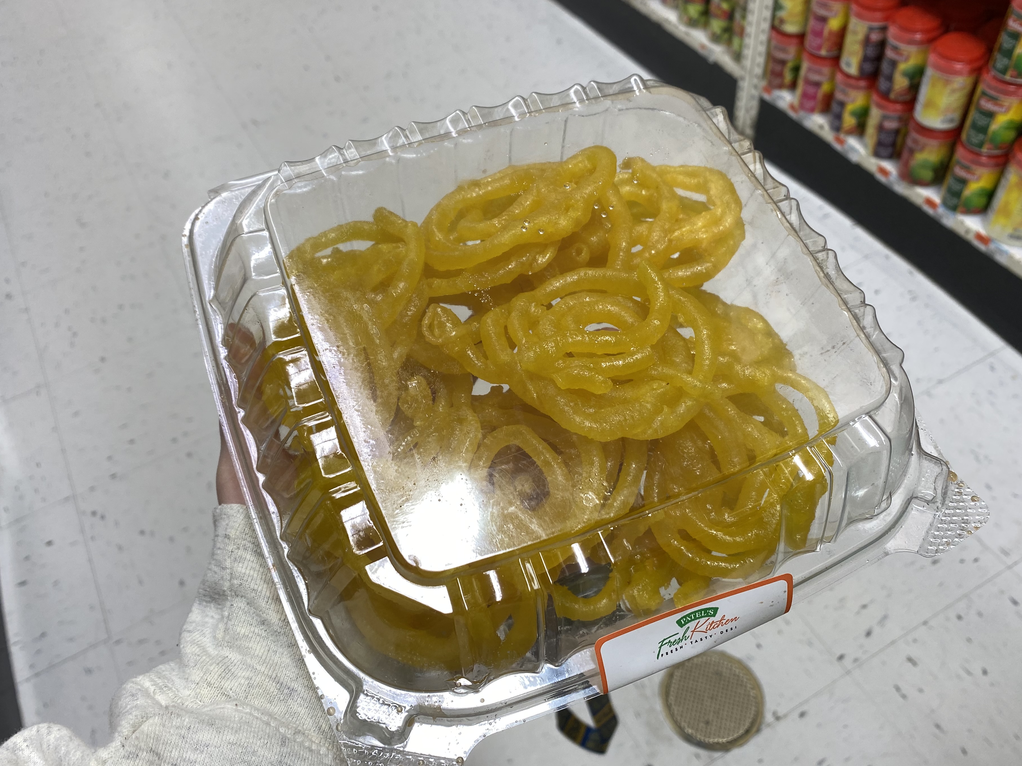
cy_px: 362
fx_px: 856
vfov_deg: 48.2
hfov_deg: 61.7
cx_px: 510
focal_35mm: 29
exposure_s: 1/120
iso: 40
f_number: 1.8
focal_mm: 4.25
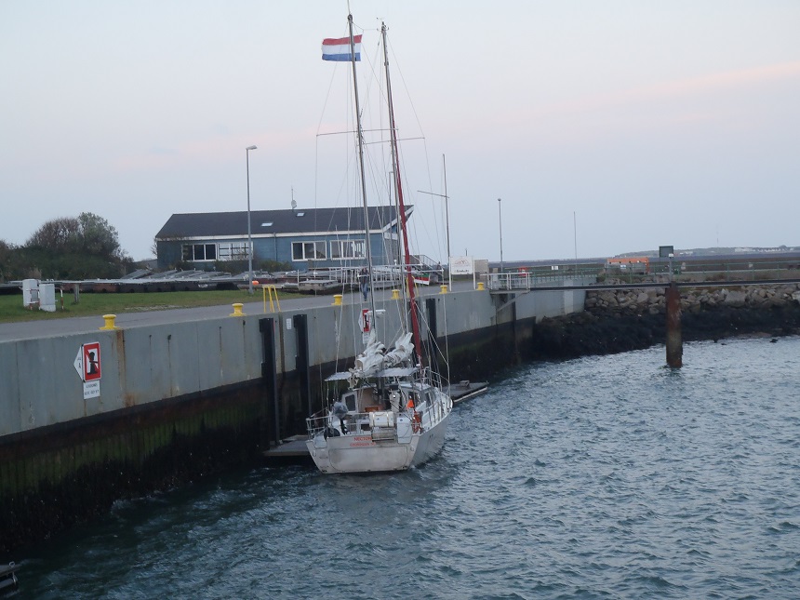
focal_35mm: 65
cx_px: 400
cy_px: 300
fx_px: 1502
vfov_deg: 22.6
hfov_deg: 29.8
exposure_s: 1/60
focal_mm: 11.76
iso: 160
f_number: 4.7
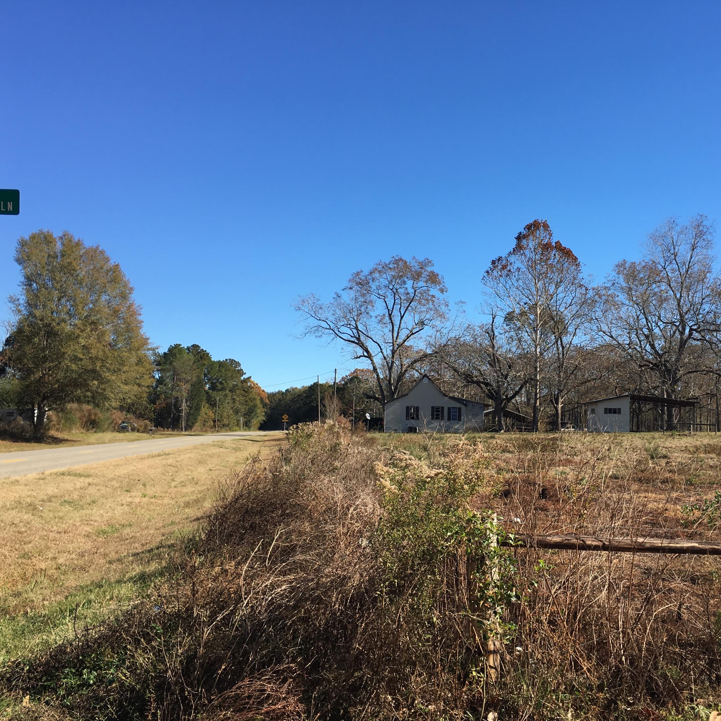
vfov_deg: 47.2
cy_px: 365
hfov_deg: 46.8
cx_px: 456
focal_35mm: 35
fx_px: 825
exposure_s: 1/999
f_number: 2.2
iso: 25
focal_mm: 4.15
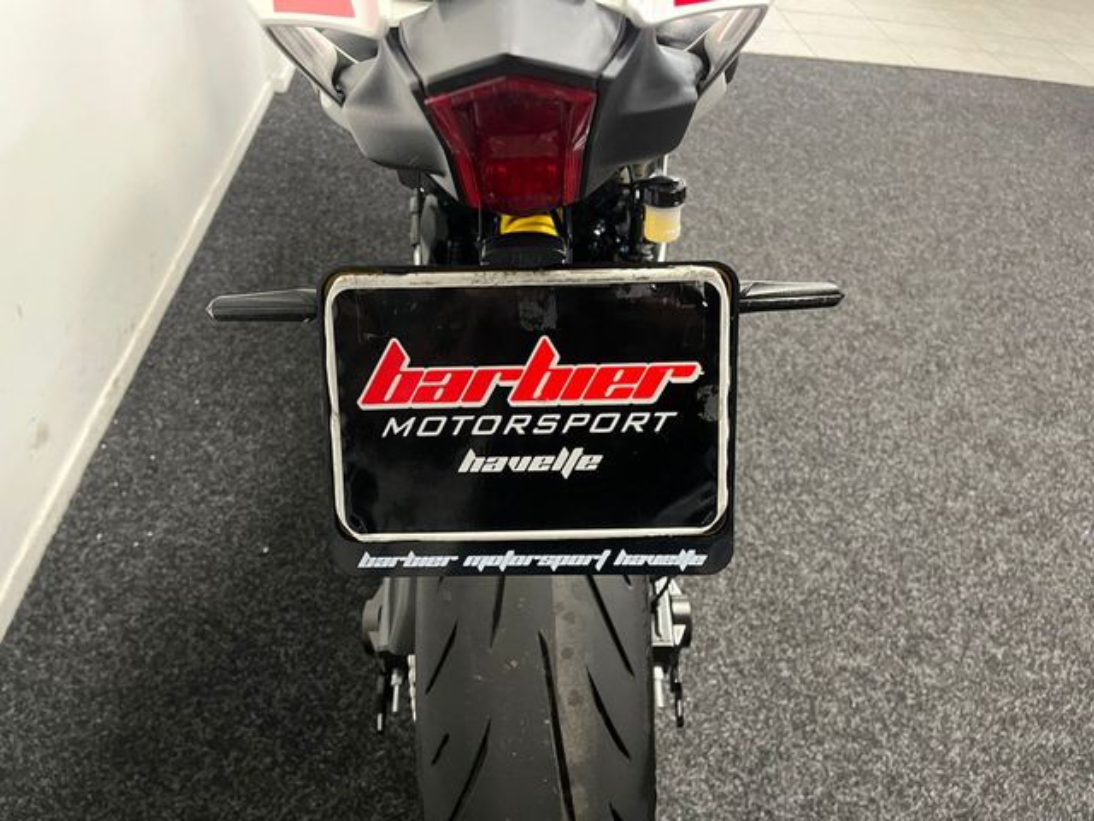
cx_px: 547
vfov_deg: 53.1
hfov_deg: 67.3
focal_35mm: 26
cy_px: 410
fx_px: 822
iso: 400
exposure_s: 1/33
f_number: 1.6
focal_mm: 5.1
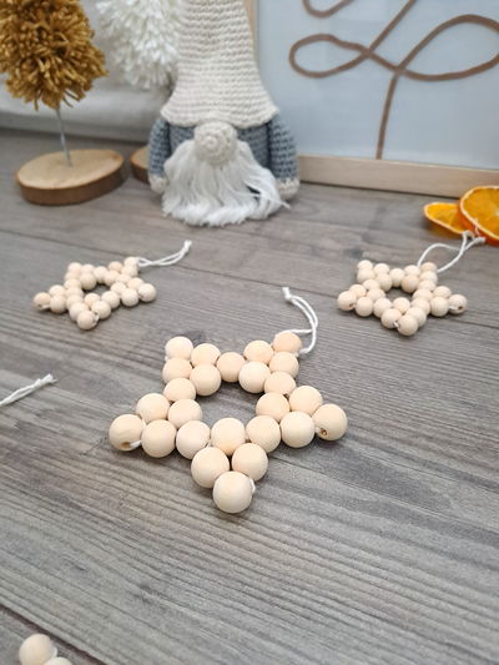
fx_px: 480
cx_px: 250
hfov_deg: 54.9
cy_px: 332
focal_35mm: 25
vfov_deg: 69.4
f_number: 1.8
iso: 500
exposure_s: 1/45
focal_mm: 4.65
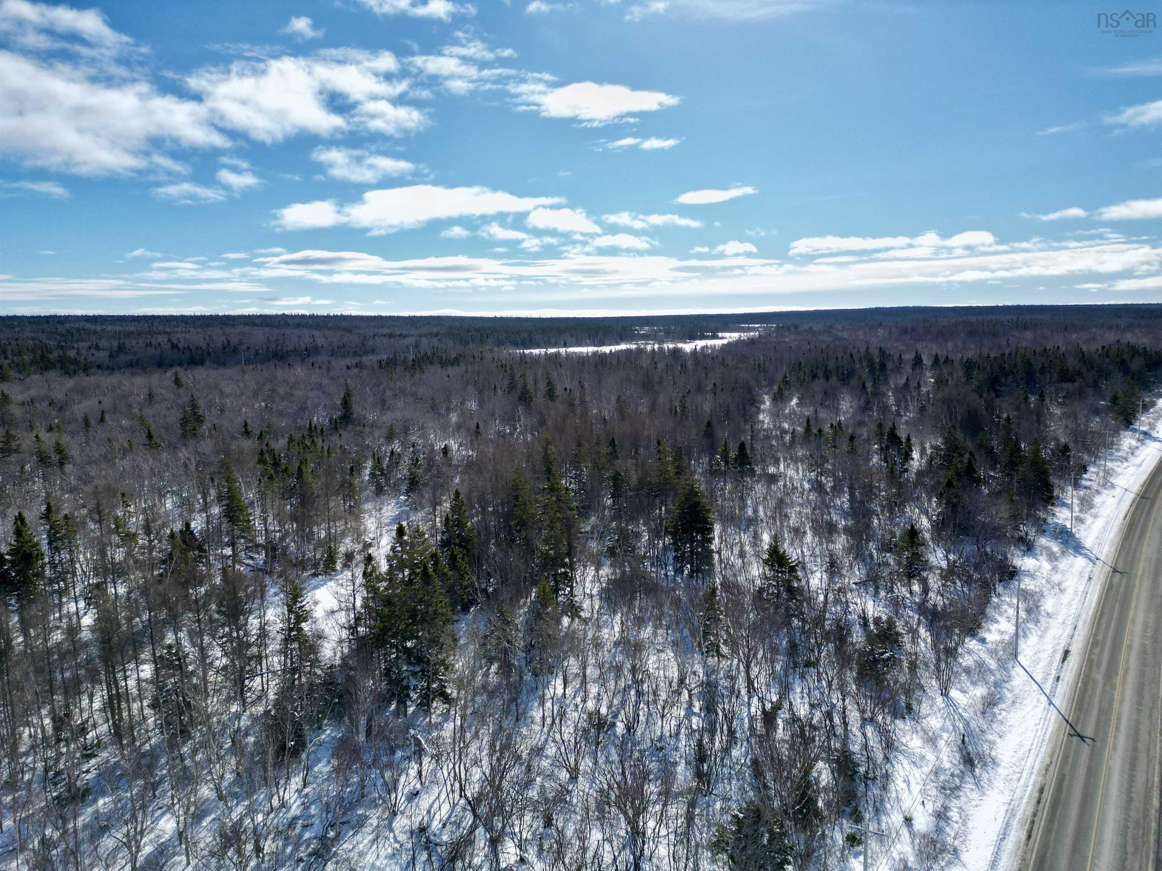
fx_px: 806
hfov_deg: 71.6
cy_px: 436
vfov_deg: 56.8
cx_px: 581
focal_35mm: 24
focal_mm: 6.72
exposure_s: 1/5000
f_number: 1.7
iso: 110
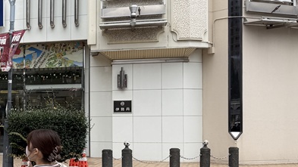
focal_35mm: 76
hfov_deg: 24.9
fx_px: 600
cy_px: 118
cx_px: -68
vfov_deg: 15.8
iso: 80
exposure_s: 1/1139
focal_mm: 6.76
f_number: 1.78
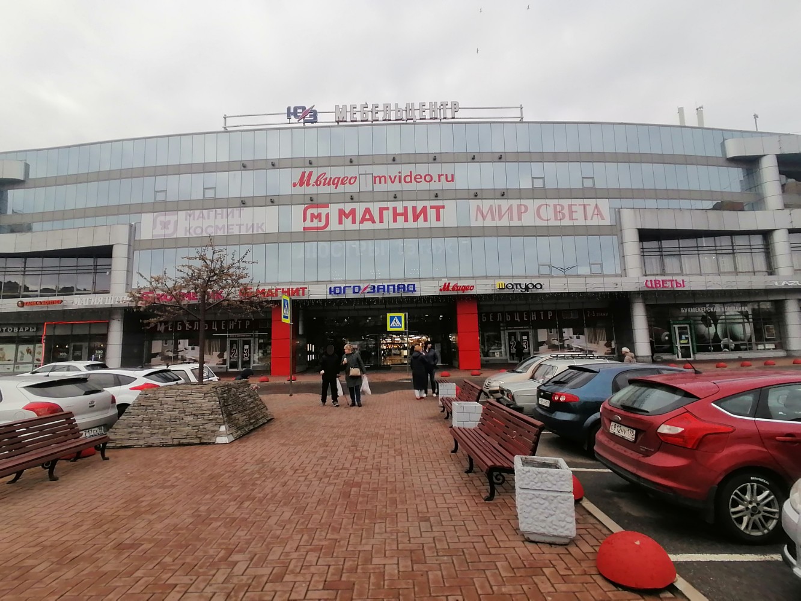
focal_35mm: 17
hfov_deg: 91.0
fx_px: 393
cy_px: 300
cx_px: 400
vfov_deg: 74.7
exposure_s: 1/435
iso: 50
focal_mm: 1.78
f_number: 2.4
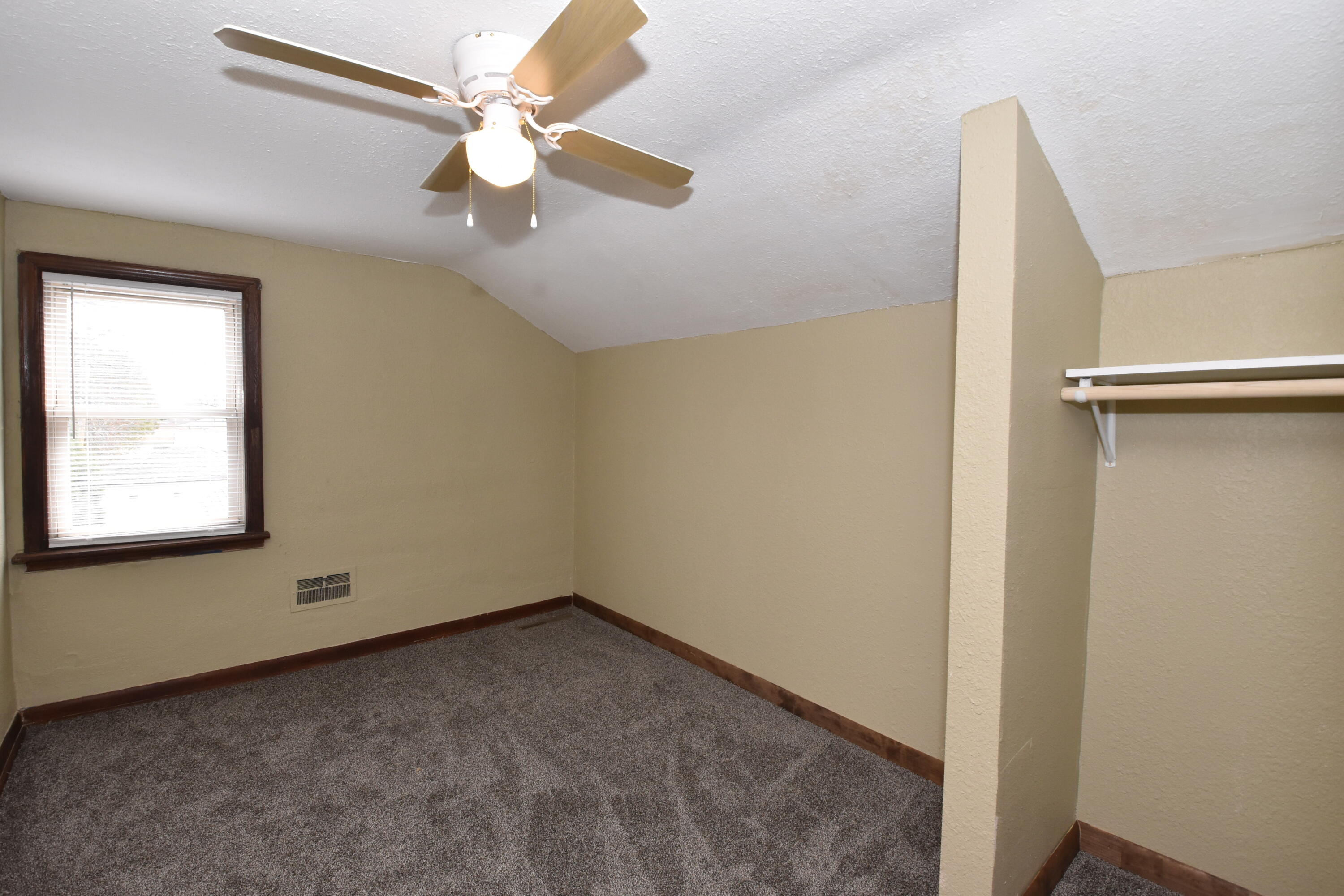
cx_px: 672
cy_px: 448
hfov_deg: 100.4
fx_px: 560
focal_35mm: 15
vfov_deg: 77.3
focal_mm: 10
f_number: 9
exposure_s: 1/100
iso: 800
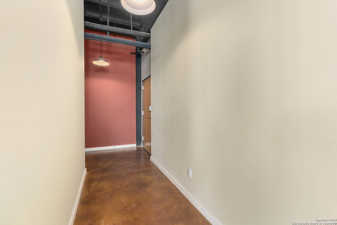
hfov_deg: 96.7
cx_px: 168
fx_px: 150
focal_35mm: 16
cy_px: 112
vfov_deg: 73.7
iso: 320
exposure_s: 1/1.25
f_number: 7.1
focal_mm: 16
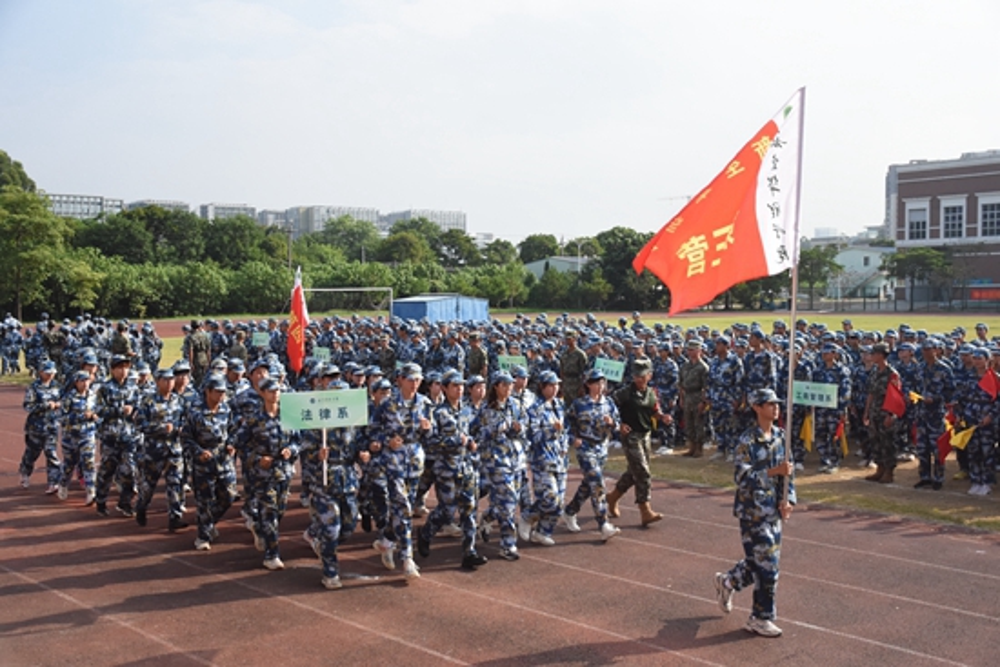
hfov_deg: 47.9
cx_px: 500
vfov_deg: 33.0
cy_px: 334
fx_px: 1125
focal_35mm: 40
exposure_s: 1/6400
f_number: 4
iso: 1000
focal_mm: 27
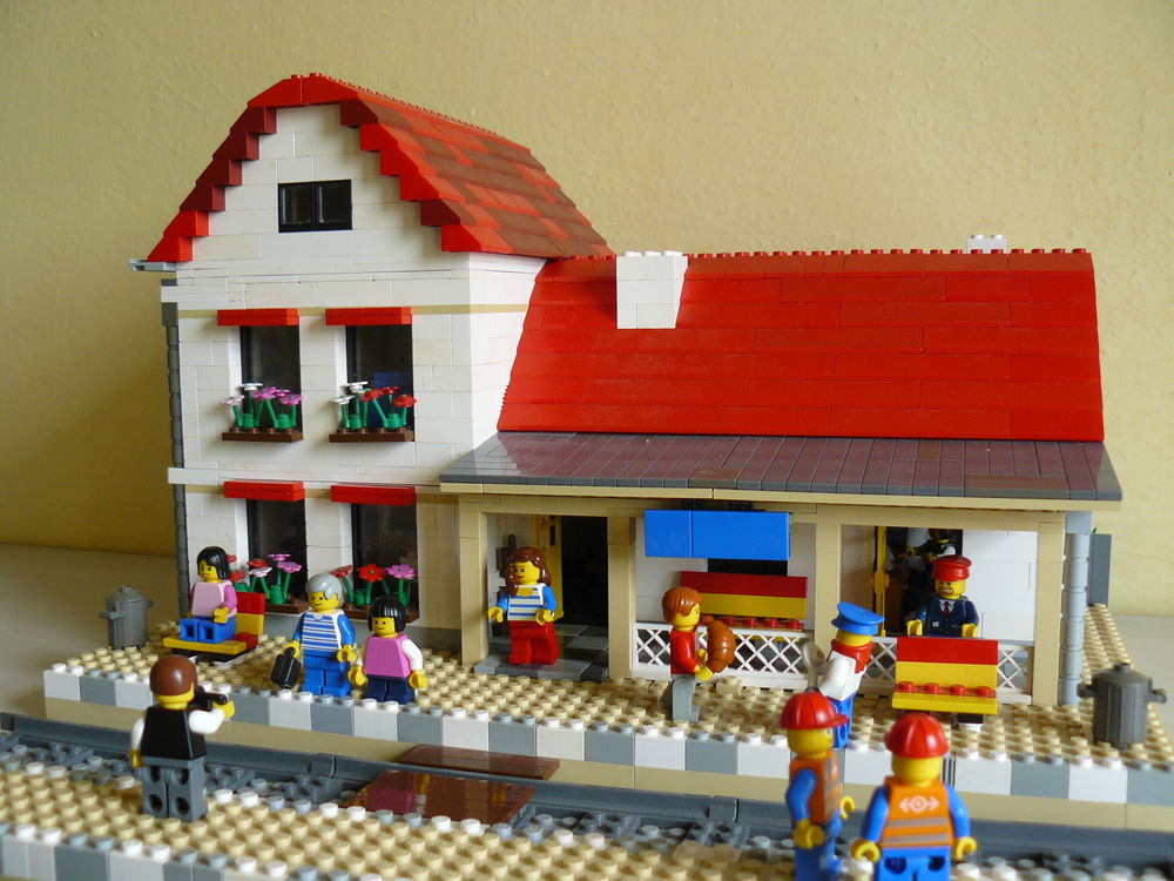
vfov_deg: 39.7
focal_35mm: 36
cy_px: 440
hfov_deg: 51.4
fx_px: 1221
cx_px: 587
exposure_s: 1/80
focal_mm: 6
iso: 100
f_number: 2.8
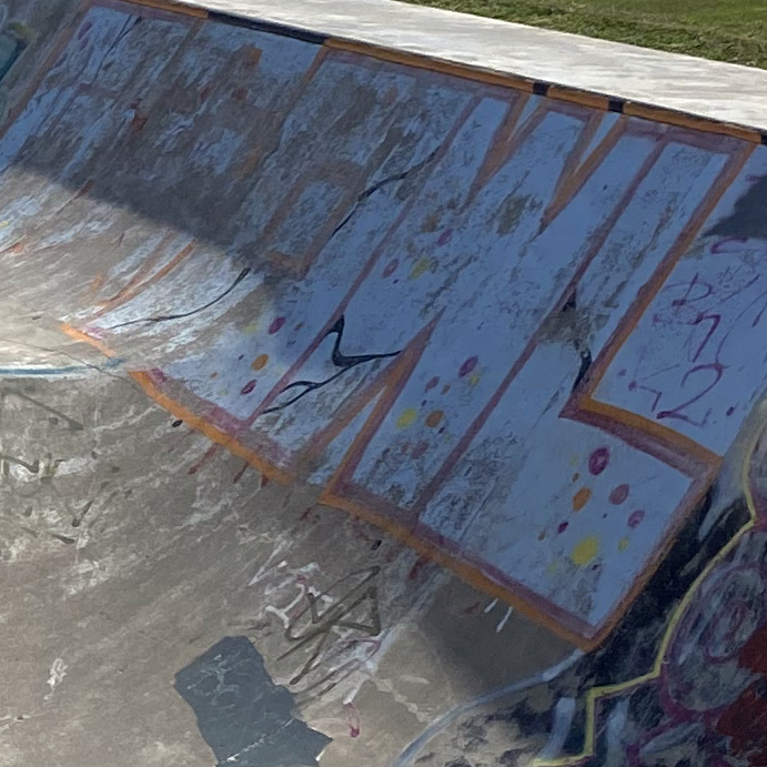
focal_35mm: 134
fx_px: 3359
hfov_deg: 11.4
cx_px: -916
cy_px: 43
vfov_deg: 12.9
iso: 32
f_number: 1.8
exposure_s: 1/4808
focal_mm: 4.25
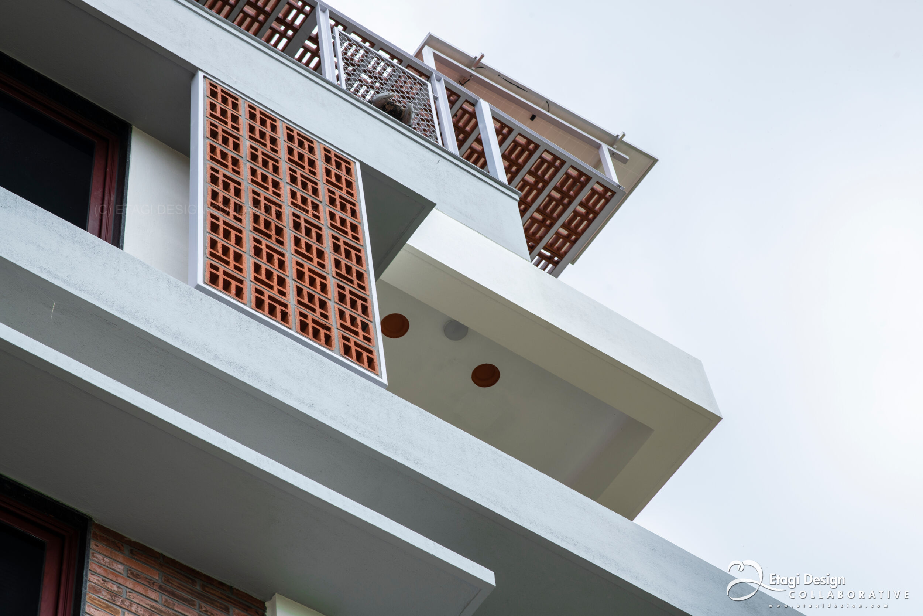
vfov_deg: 16.1
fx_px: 2179
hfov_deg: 23.9
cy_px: 308
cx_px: 462
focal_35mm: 85
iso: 160
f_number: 10
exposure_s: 1/100
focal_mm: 85
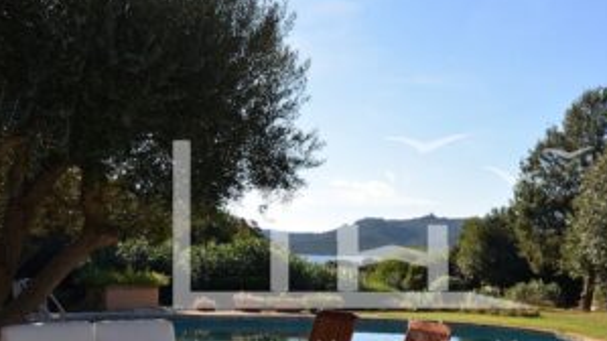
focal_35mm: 41
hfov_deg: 49.2
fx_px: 660
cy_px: 284
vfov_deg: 28.2
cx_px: 353
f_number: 8
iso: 100
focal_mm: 24
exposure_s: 1/200
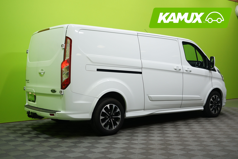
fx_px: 278
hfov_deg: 46.4
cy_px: 80
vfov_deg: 31.9
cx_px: 119
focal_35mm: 42
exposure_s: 1/40
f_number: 5
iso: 1000
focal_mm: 42
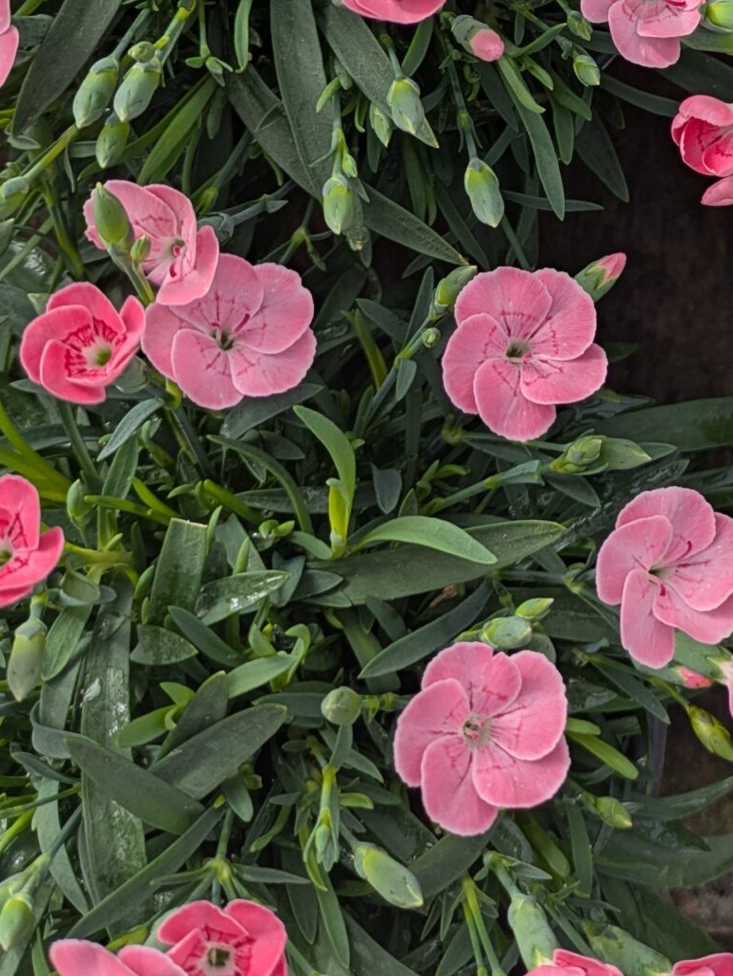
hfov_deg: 22.5
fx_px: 1749
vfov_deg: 28.9
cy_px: -29
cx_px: 783
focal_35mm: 62
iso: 44
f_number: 1.89
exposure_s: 1/704
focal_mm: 5.43
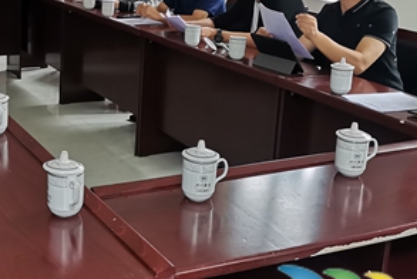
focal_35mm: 59
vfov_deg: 22.8
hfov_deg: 33.5
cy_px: 63
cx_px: 128
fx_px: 684
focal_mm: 4.75
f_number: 1.8
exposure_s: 1/100
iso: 250
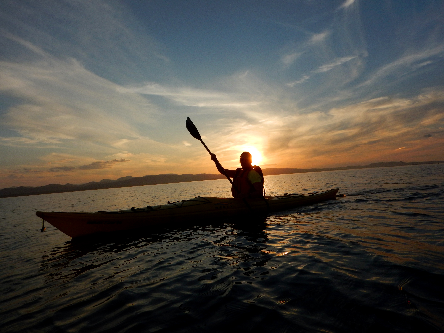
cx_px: 222
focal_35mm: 24
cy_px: 166
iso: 125
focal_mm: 4.3
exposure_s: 1/1250
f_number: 4.1
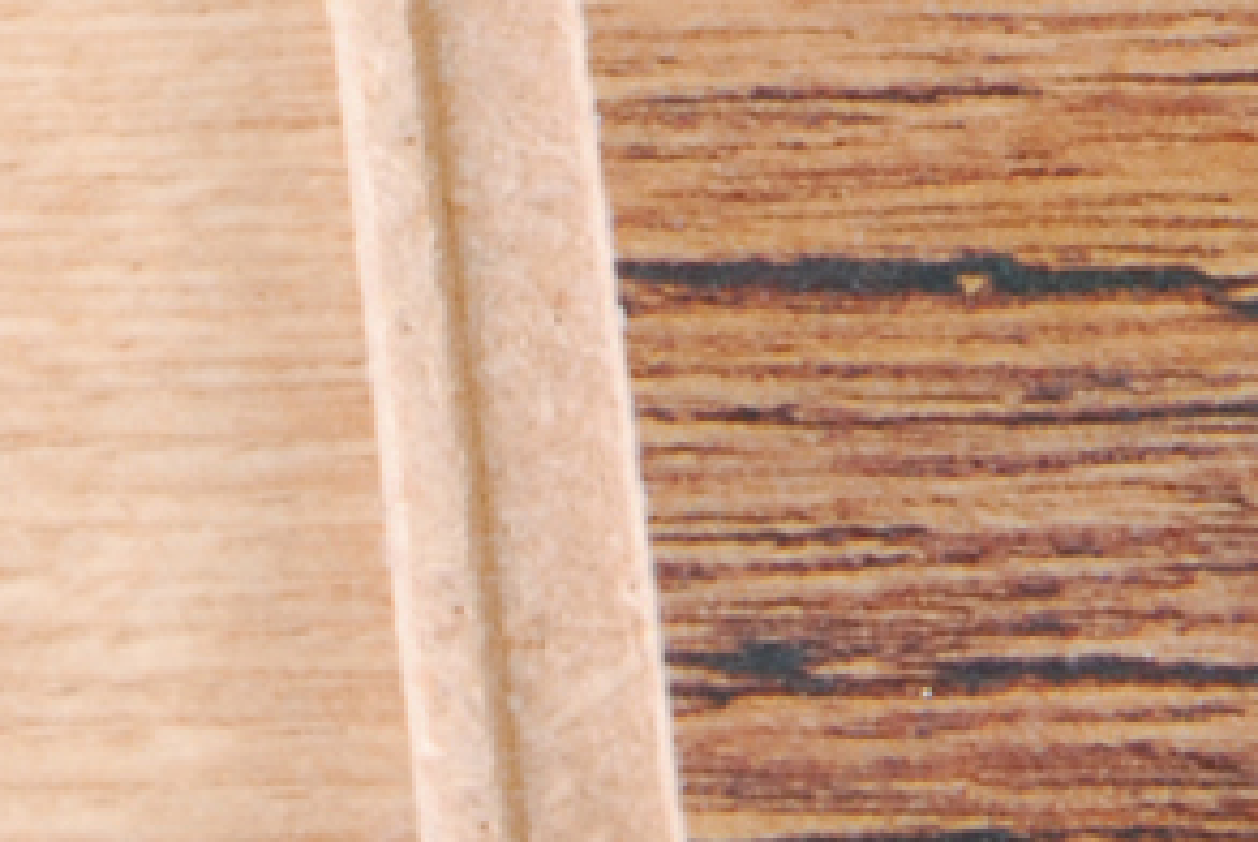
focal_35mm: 336
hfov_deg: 6.1
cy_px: -1877
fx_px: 11739
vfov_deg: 4.0
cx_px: 232
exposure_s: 1/160
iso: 100
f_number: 16
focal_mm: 31
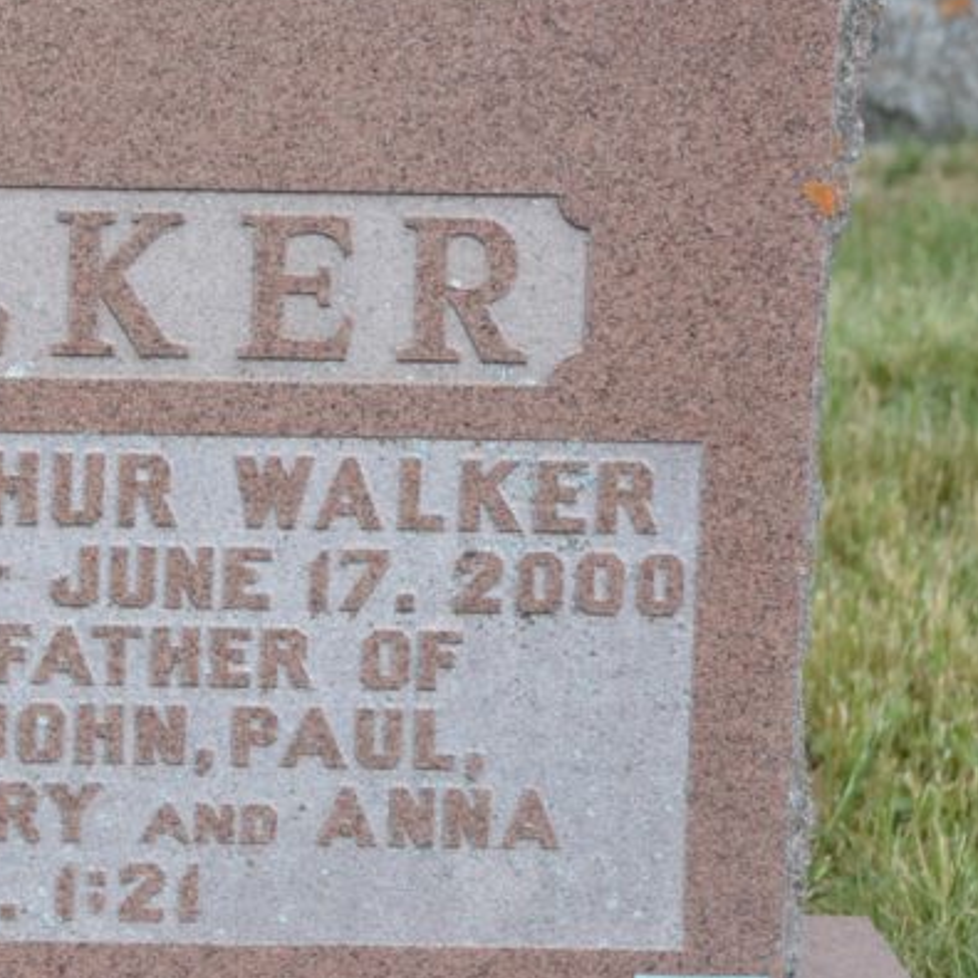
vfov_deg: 8.8
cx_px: -40
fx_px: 6329
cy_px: 488
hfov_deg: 8.8
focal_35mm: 198
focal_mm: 60
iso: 1000
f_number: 5.6
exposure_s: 1/320
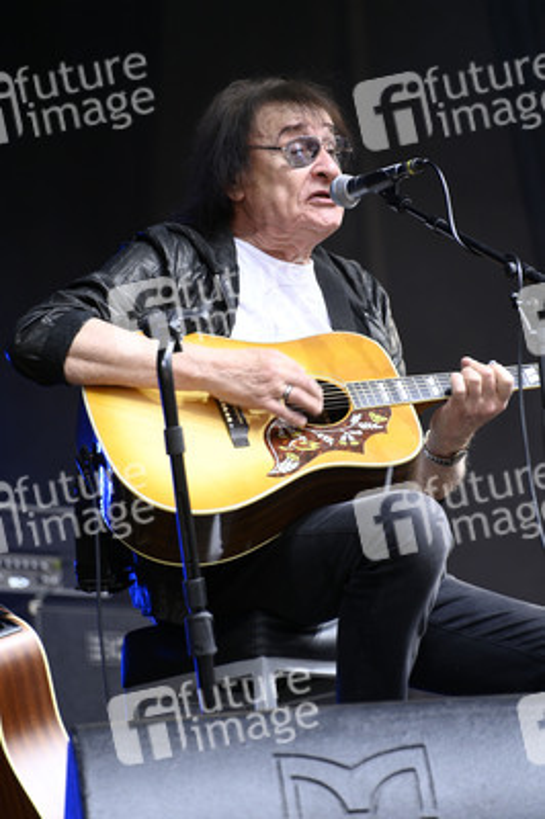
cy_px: 410
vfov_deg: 6.9
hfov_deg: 4.6
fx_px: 6824
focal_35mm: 300
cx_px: 272
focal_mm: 300
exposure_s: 1/125
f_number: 5.6
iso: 250
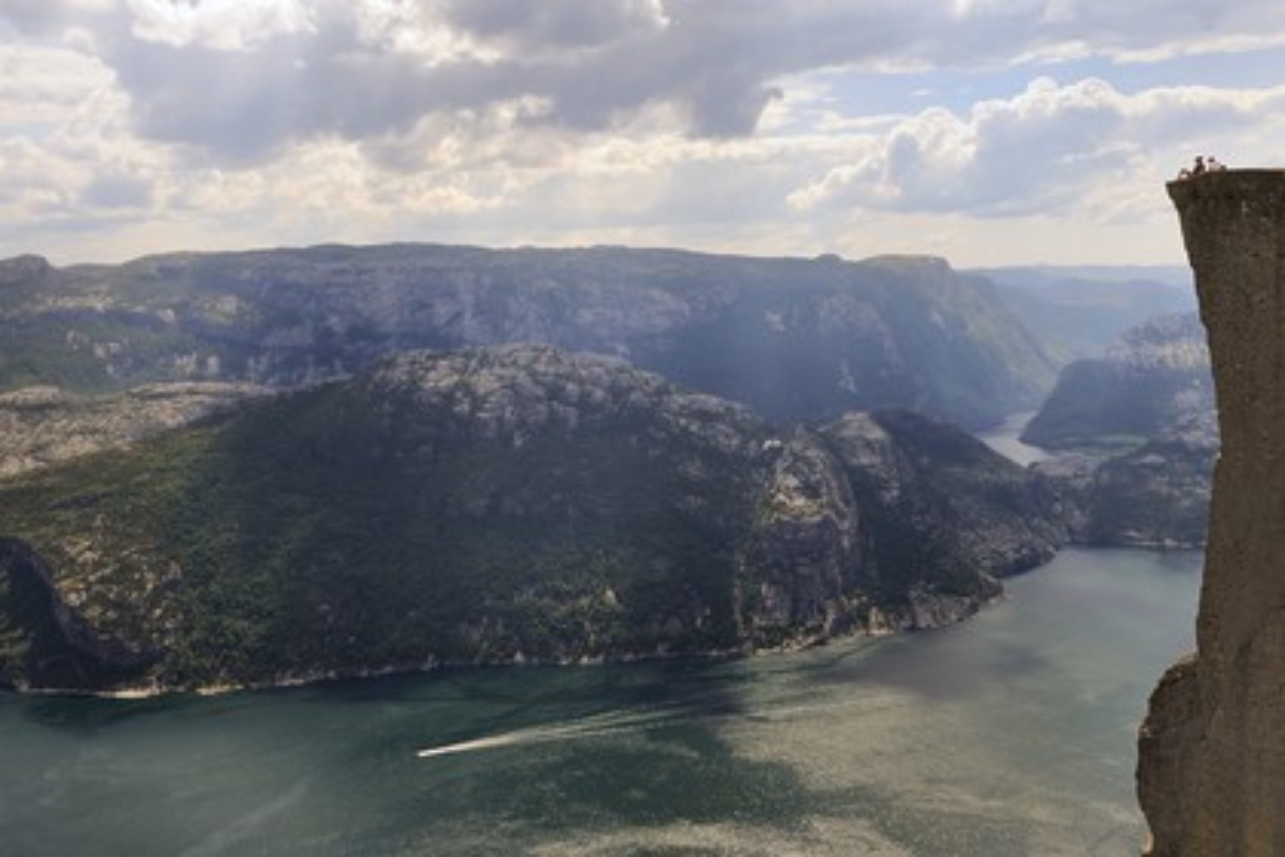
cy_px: 428
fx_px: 1035
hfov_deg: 63.7
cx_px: 642
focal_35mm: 29
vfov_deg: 45.0
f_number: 13
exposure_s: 1/160
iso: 200
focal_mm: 29
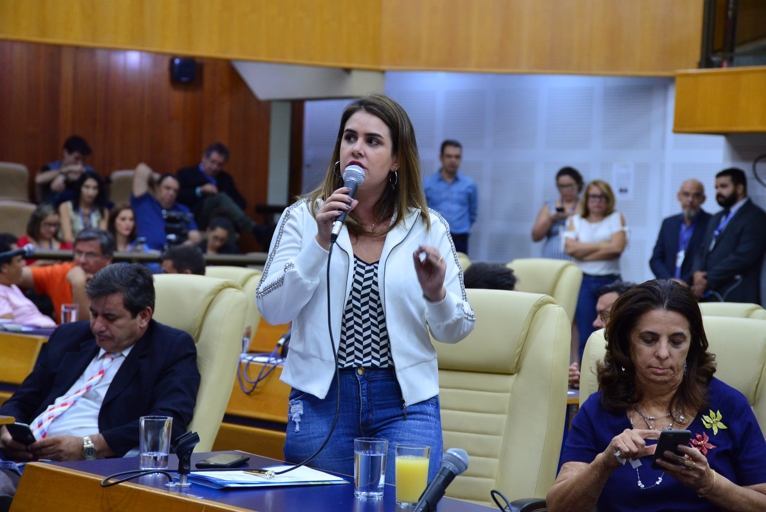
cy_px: 256
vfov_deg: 13.4
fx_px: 2171
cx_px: 383
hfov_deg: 20.0
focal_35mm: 102
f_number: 5.6
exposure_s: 1/60
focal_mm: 102
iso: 2500
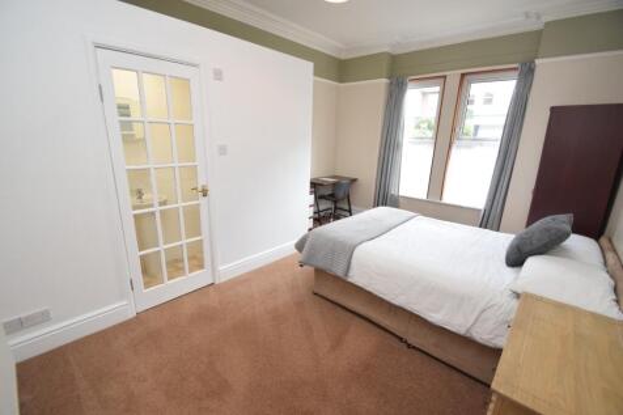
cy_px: 208
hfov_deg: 100.4
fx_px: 259
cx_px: 312
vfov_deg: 77.3
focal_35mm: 15
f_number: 5.6
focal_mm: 10
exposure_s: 1/125
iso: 800
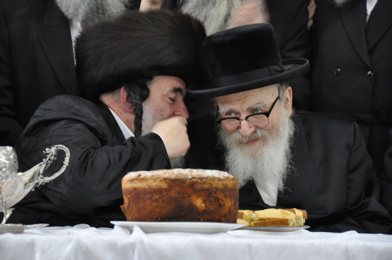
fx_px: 1468
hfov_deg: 15.2
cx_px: 196
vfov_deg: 10.1
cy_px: 130
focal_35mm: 135
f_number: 5.6
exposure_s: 1/25
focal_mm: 90
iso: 1600
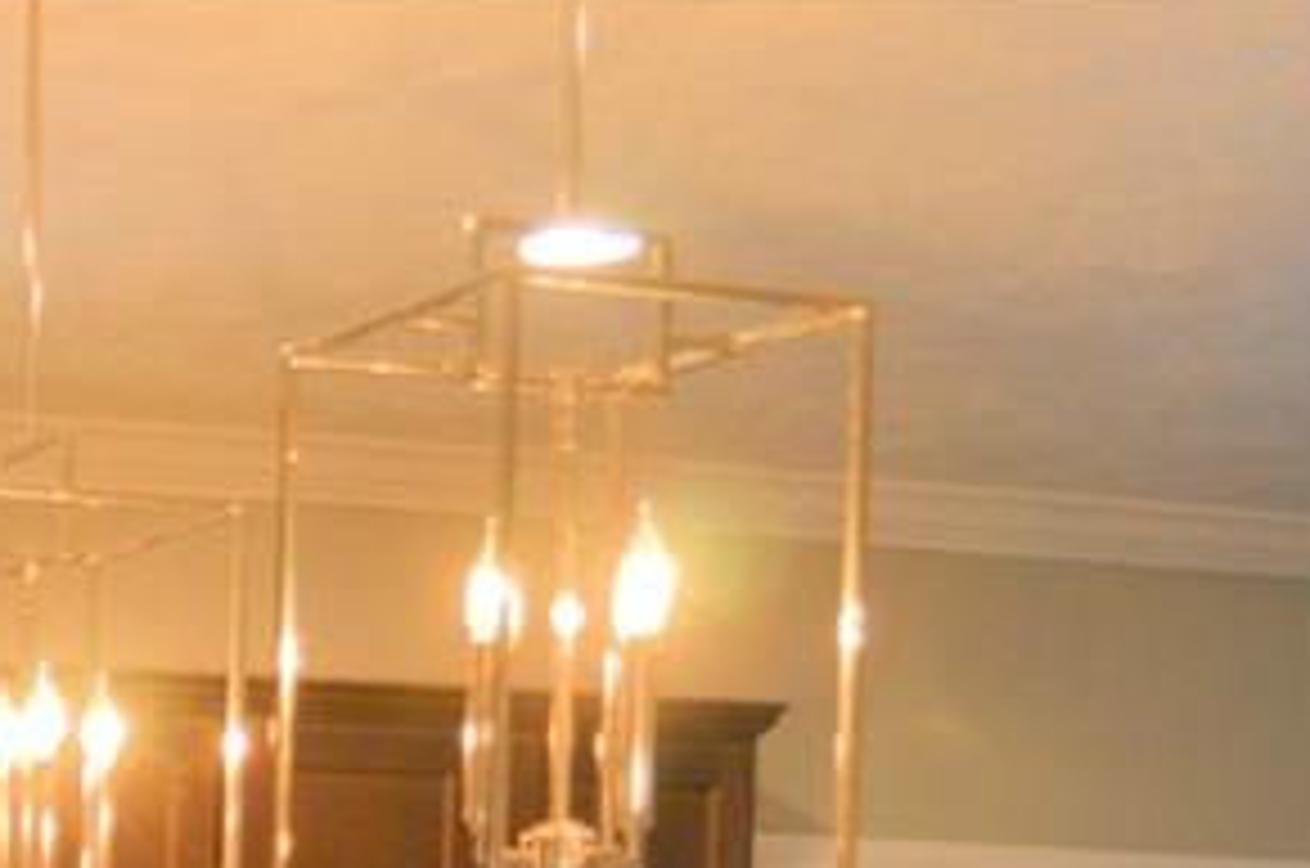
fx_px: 3451
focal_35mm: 95
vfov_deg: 13.1
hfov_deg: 18.1
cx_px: -891
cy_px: 1507
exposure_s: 1/60
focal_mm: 18
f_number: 3.5
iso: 450
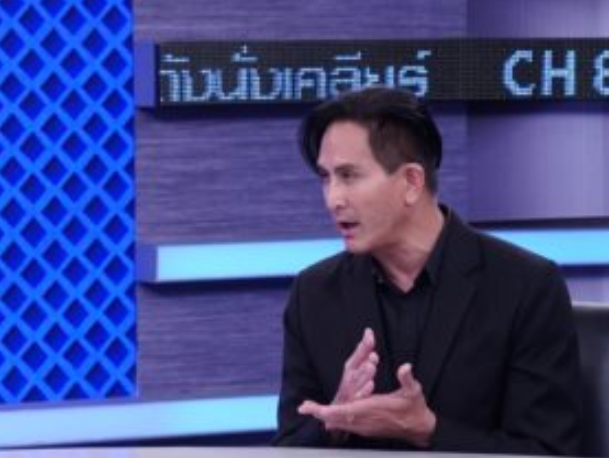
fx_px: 3503
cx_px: -55
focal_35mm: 199
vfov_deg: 7.5
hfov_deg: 9.8
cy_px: 246
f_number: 7.1
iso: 3200
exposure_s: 1/160
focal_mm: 82
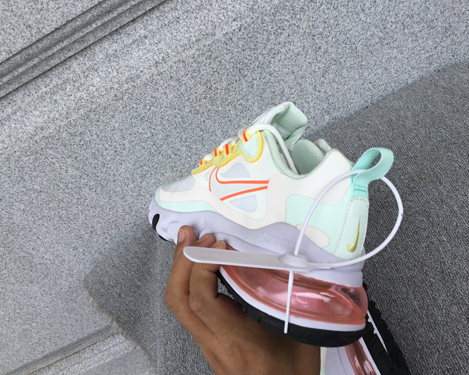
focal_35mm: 33
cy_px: 184
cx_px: 251
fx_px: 458
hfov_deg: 54.2
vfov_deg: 44.5
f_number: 2.4
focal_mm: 3.3
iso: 25
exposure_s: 1/646
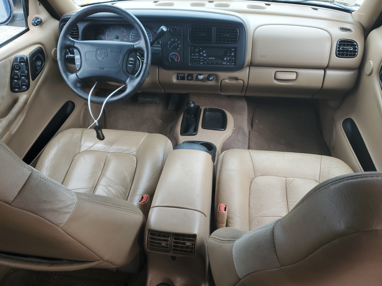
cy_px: 143
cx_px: 191
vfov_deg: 53.1
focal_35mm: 26
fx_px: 287
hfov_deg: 67.3
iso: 50
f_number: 1.5
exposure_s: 1/200
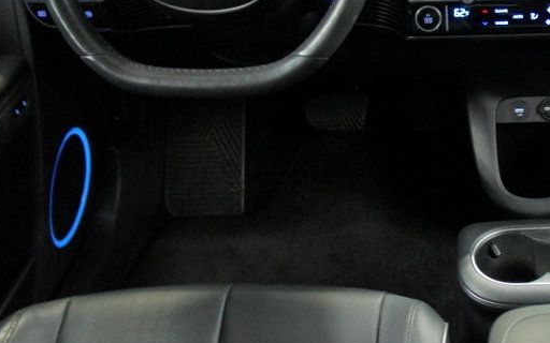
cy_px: 106
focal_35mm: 58
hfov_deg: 32.8
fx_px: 870
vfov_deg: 22.2
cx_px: 525
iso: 1600
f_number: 3.5
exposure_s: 1/20
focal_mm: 19
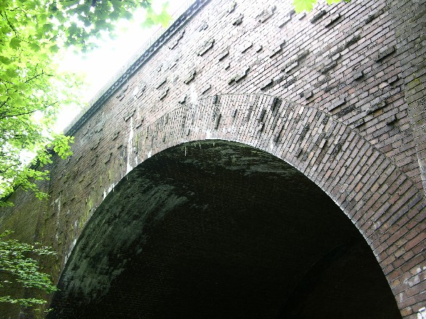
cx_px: 213
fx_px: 431
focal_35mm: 35
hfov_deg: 52.6
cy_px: 160
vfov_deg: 40.7
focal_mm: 8.9
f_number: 2.8
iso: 50
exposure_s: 1/17.7
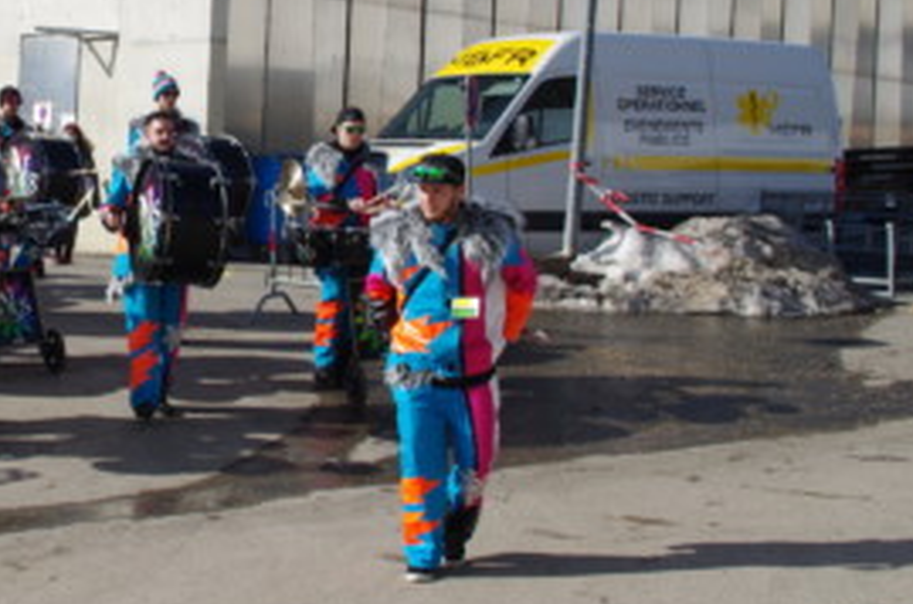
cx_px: 78
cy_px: 154
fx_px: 1973
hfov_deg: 25.2
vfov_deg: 17.3
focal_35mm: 78
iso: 100
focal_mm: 28
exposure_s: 1/160
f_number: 11
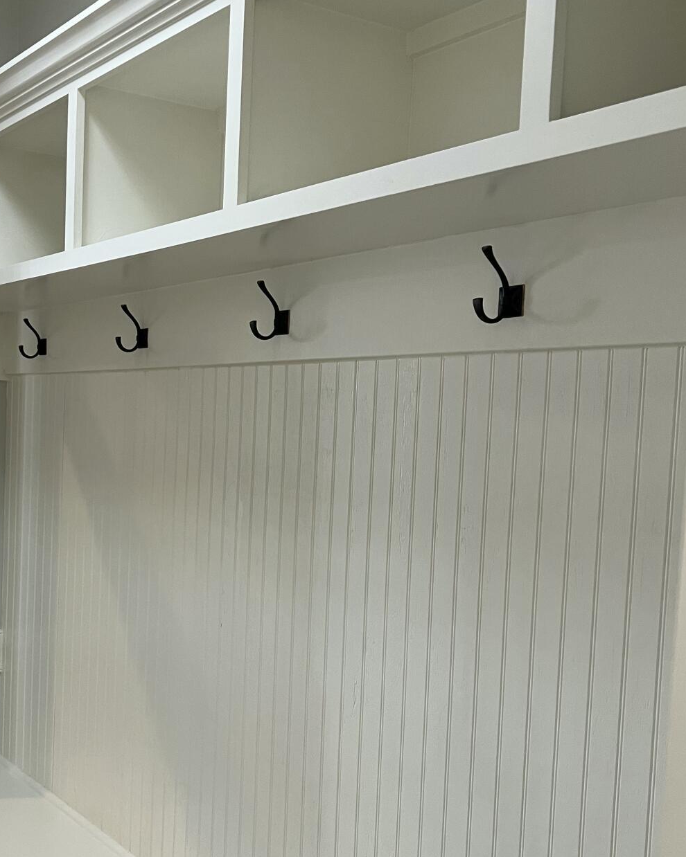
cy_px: 498
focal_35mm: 41
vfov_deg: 44.6
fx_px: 1041
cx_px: 177
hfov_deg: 35.7
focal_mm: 5.7
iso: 125
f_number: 1.5
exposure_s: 1/60
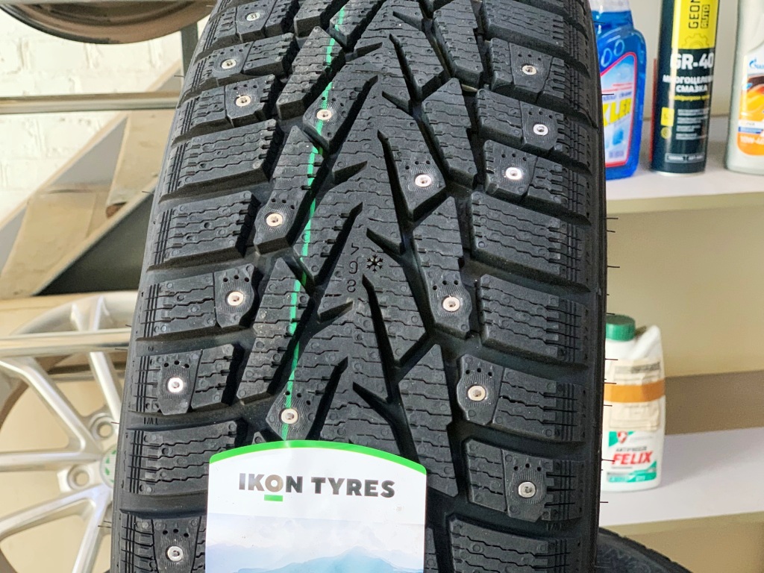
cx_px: 382
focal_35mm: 52
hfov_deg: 36.8
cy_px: 286
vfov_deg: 28.0
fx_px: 1148
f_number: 2.4
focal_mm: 6
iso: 400
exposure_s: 1/60
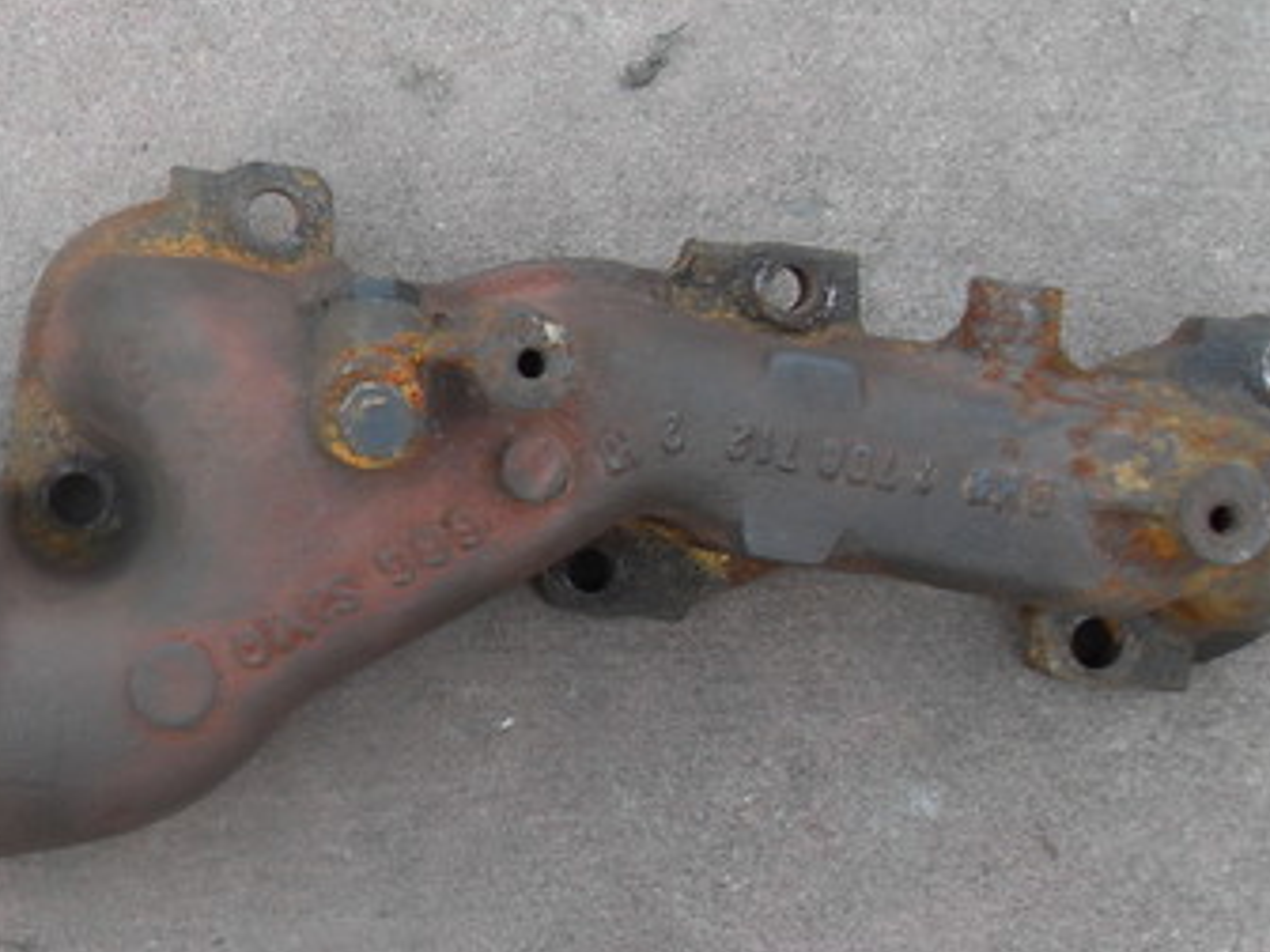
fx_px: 2972
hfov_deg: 22.6
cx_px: -151
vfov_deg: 18.1
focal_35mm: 81
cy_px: 665
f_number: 2.8
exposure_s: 1/250
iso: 80
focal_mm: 6.3
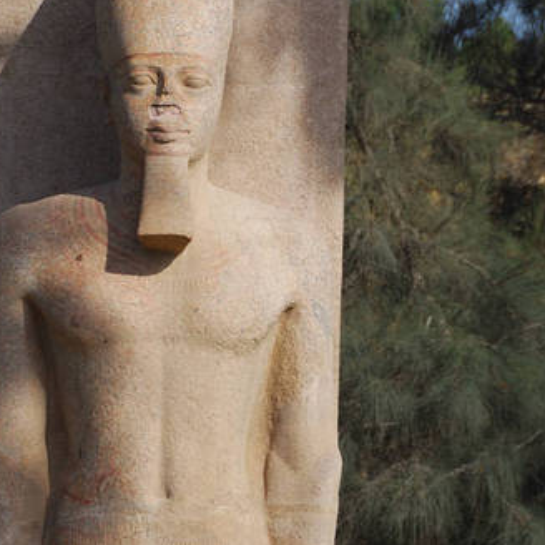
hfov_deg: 3.2
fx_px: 9708
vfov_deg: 3.2
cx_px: 178
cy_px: 336
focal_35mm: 545
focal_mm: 200
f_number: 5.6
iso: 100
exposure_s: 1/500
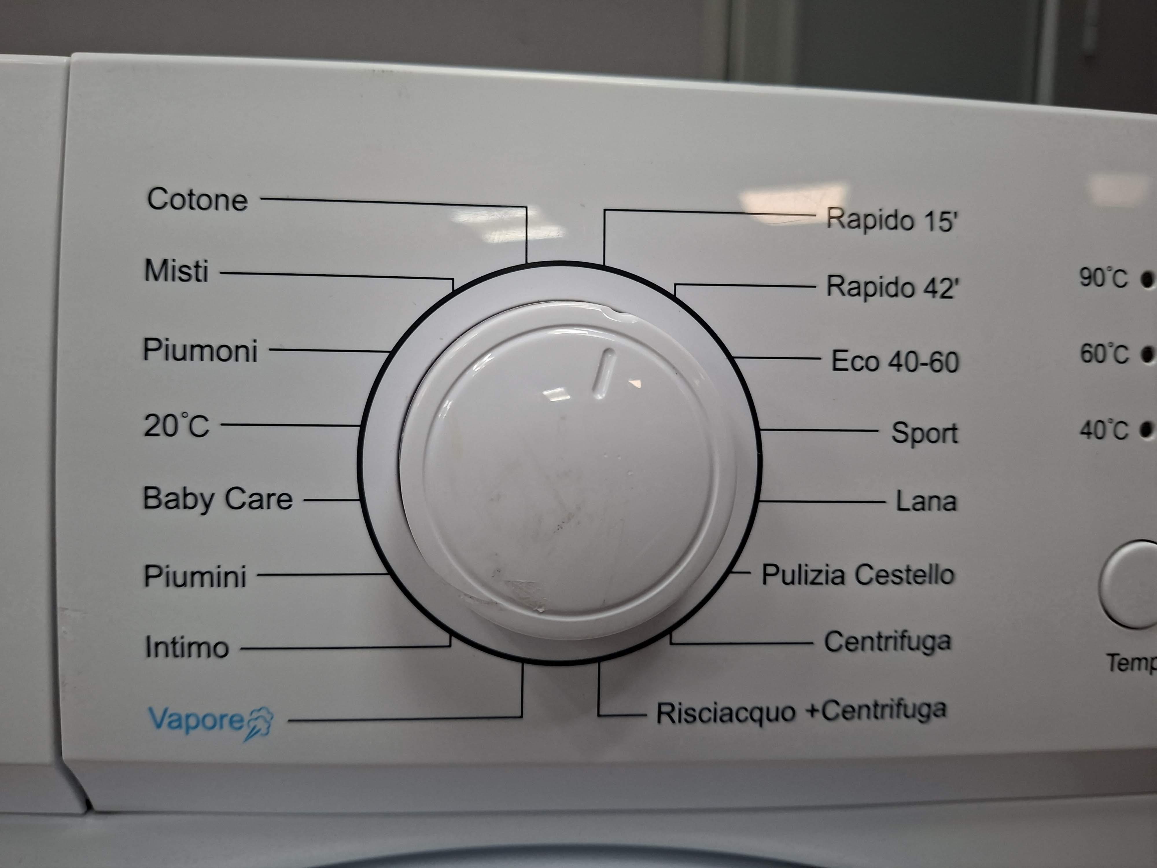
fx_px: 769
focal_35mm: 23
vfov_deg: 58.9
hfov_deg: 73.9
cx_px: 578
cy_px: 434
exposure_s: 1/120
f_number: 1.8
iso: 320
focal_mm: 5.54
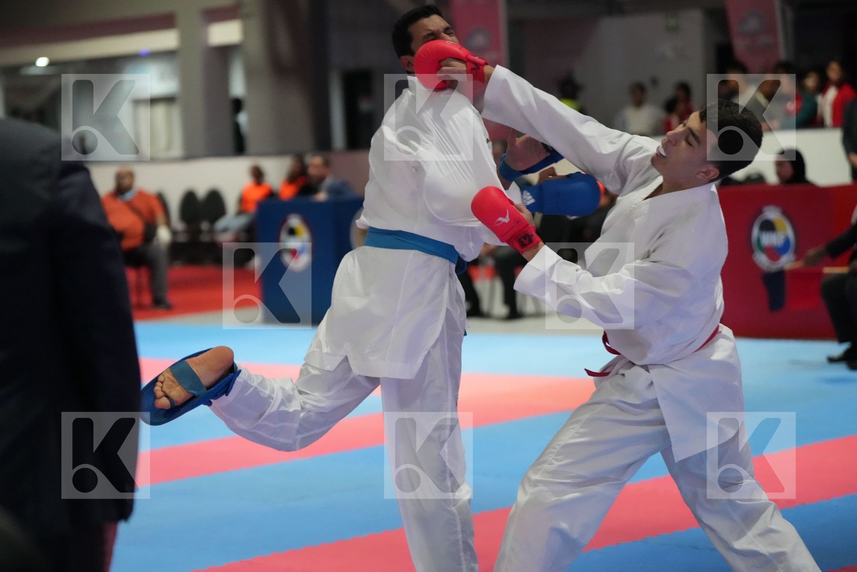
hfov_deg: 19.5
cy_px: 286
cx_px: 428
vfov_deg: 13.0
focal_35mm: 105
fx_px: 2499
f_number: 2.8
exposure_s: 1/800
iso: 10000
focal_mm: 105
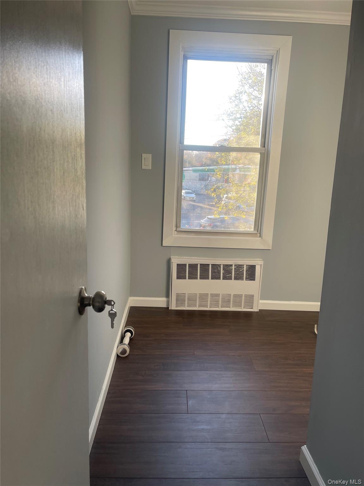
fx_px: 351
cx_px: 182
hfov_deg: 54.9
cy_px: 243
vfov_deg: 69.4
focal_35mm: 25
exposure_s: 1/121
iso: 32
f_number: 1.6
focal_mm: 5.1
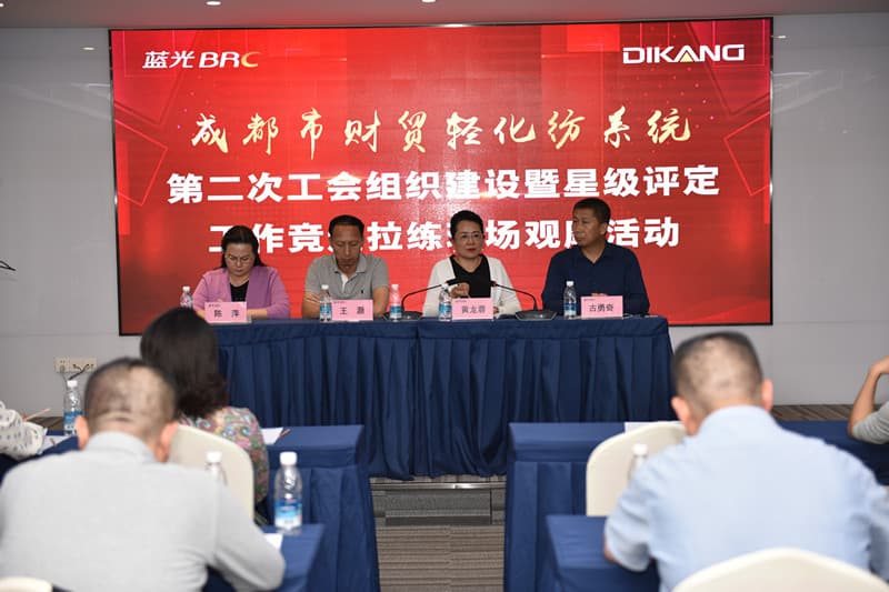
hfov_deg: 34.5
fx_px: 1432
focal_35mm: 58
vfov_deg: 23.4
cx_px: 444
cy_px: 296
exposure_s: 1/60
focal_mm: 58
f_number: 2.8
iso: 200
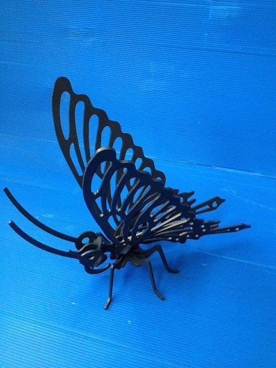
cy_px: 184
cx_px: 138
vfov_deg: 52.6
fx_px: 372
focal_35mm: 35
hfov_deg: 40.7
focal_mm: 4.28
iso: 400
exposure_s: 1/20
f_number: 2.4
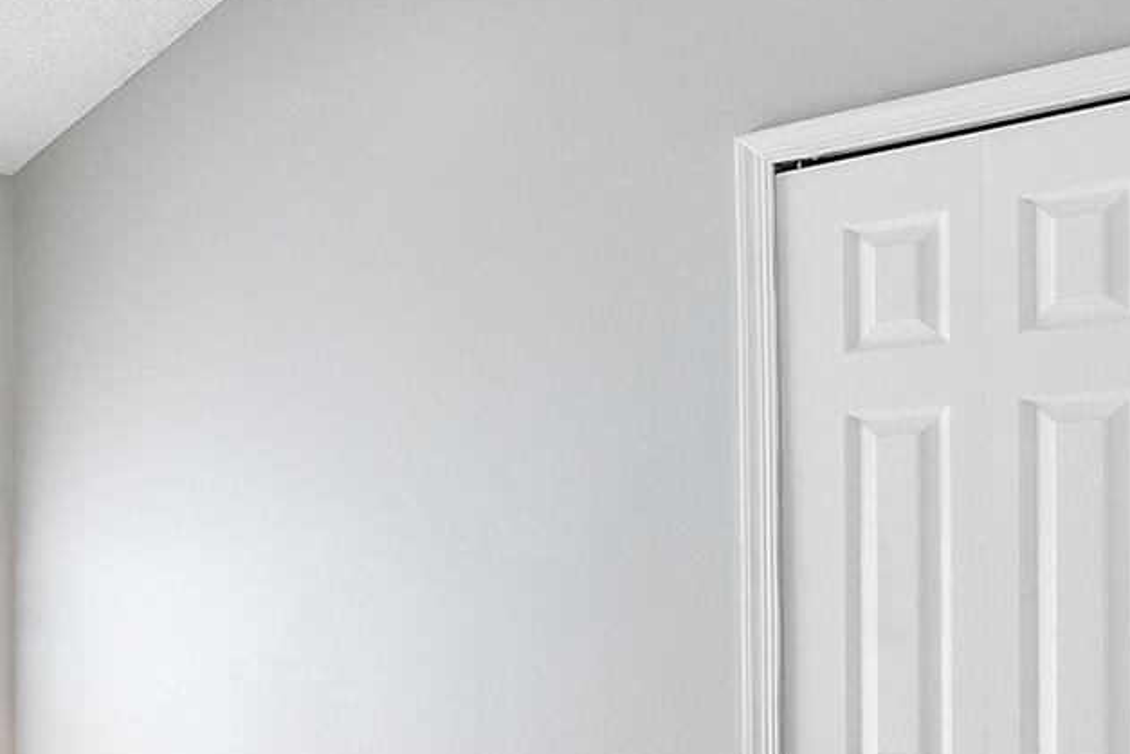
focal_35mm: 49
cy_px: 584
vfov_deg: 27.1
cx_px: -232
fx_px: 1538
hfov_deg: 32.9
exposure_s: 1/20
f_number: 11
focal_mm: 10
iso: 160
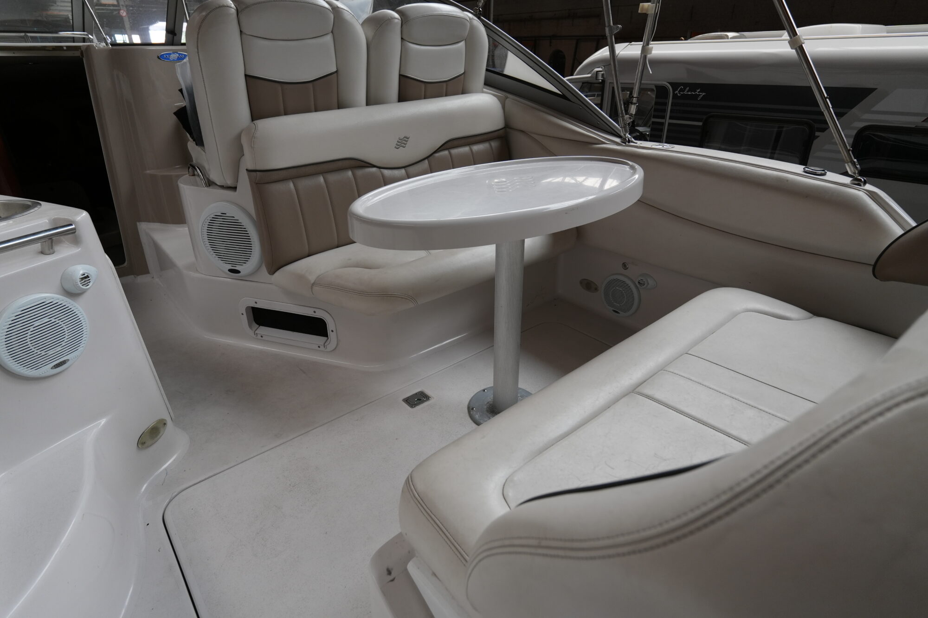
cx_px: 464
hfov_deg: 81.2
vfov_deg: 59.5
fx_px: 541
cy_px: 309
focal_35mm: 21
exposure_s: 1/30
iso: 250
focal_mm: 14
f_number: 4
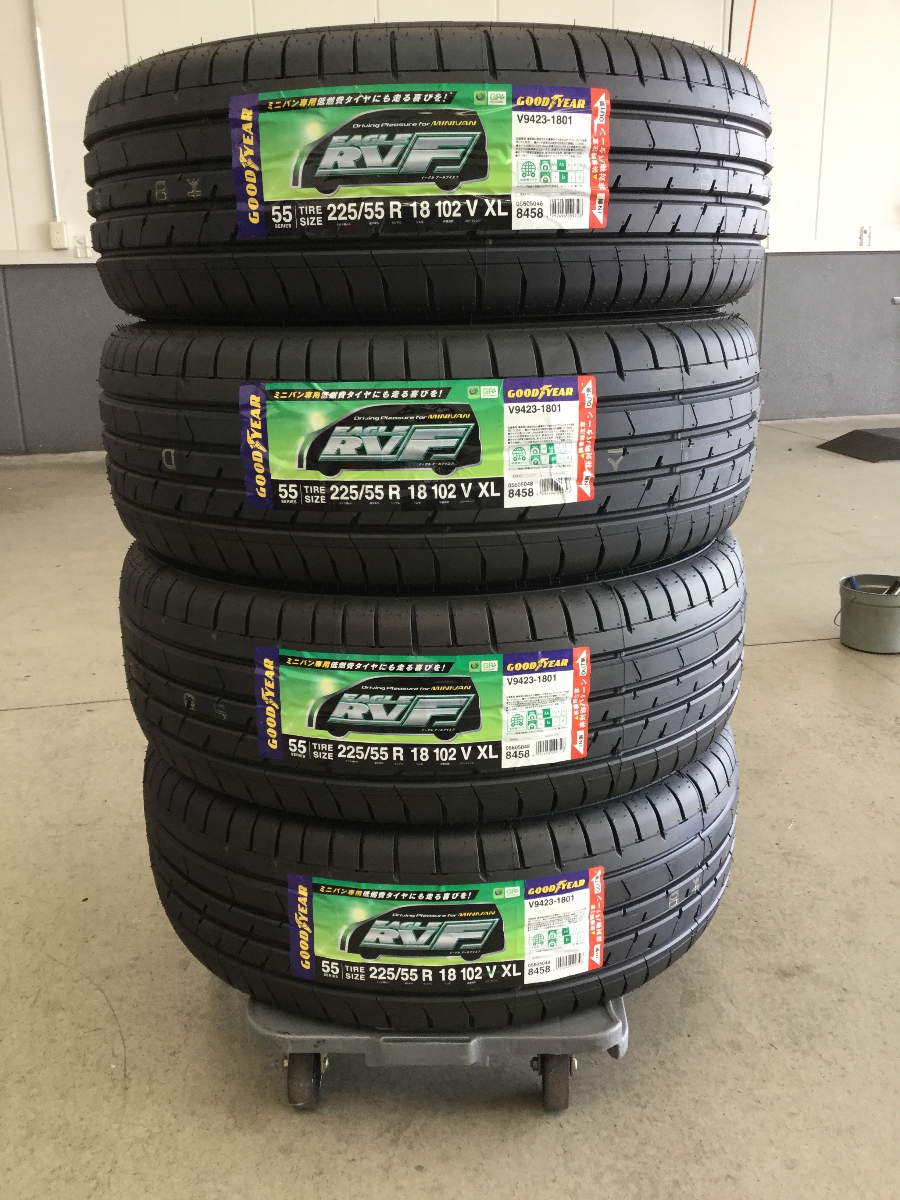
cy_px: 600
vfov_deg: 58.4
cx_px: 450
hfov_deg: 45.4
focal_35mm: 31
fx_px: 1075
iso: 25
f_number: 2.4
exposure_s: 1/30
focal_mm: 3.3
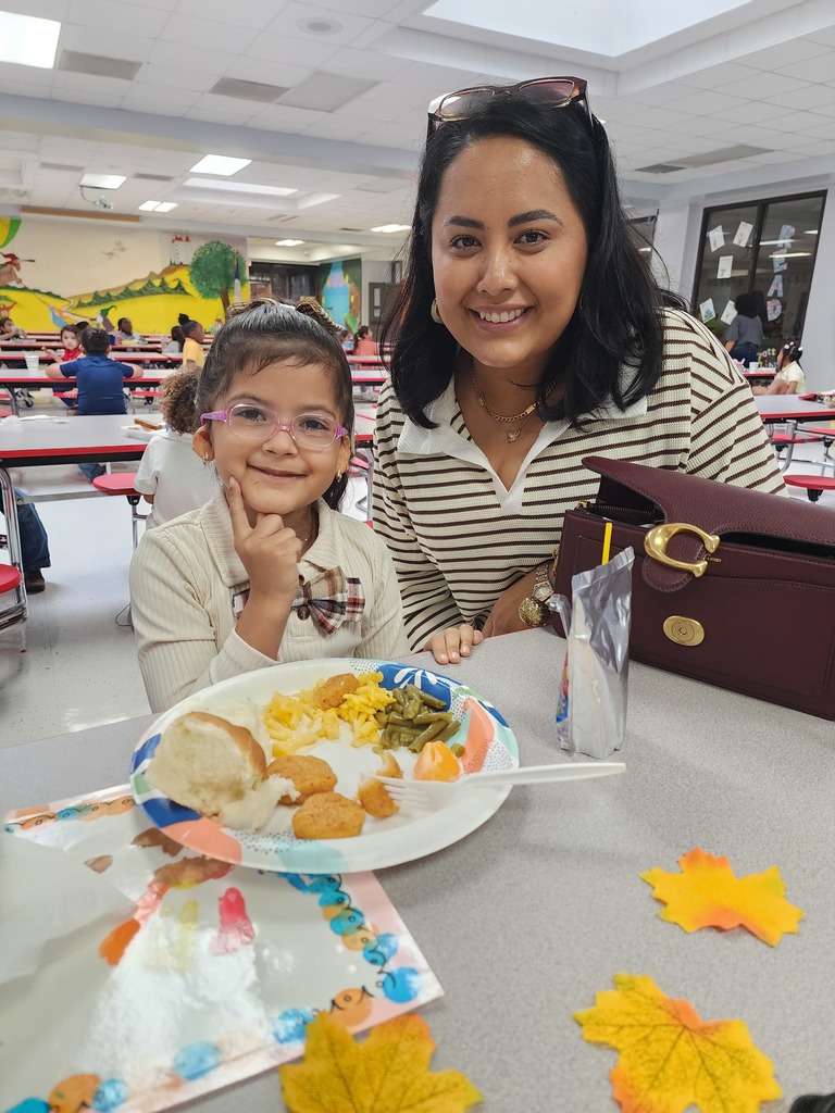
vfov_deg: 73.9
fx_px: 740
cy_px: 556
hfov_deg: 58.9
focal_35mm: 23
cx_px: 418
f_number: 1.8
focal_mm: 6.4
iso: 640
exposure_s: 1/120
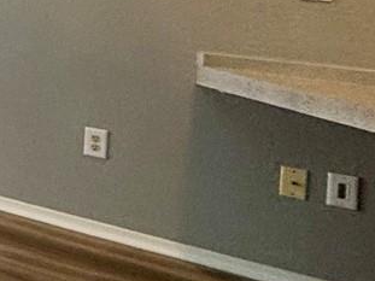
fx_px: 780
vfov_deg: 19.4
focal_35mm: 72
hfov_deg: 16.0
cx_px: -484
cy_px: -46
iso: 200
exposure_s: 1/120
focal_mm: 2.22
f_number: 2.2
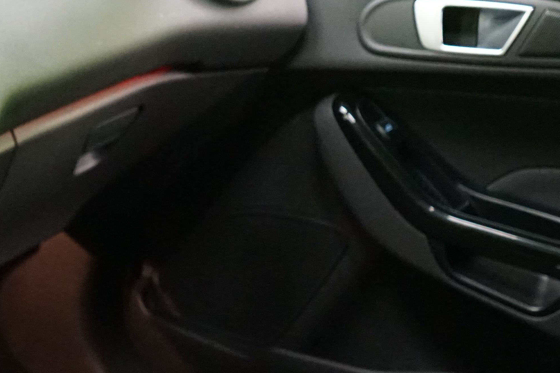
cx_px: -181
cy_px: 469
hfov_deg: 21.5
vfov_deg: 15.4
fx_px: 1322
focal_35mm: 85
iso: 6400
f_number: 5
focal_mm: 28
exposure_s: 1/60
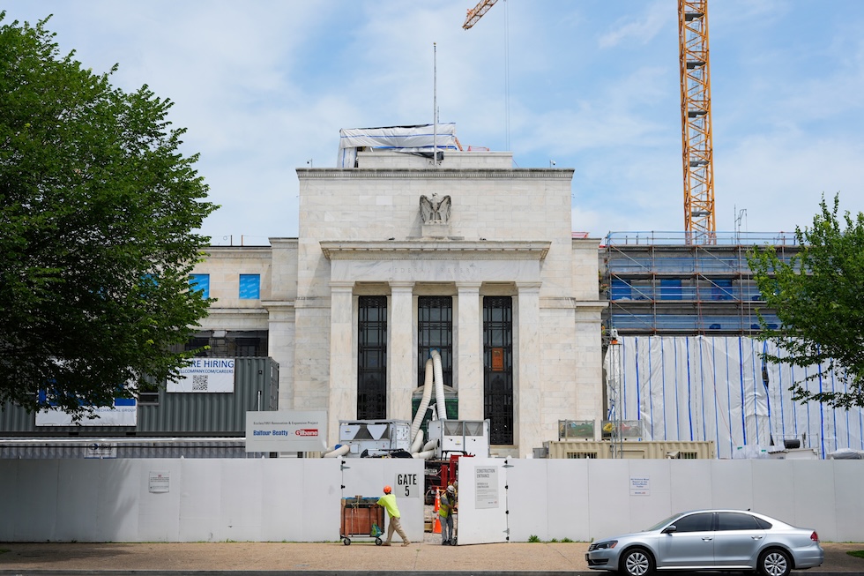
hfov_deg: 39.6
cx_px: 432
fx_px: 1200
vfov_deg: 27.0
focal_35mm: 50
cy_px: 288
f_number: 4
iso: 250
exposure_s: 1/3200
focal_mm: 50
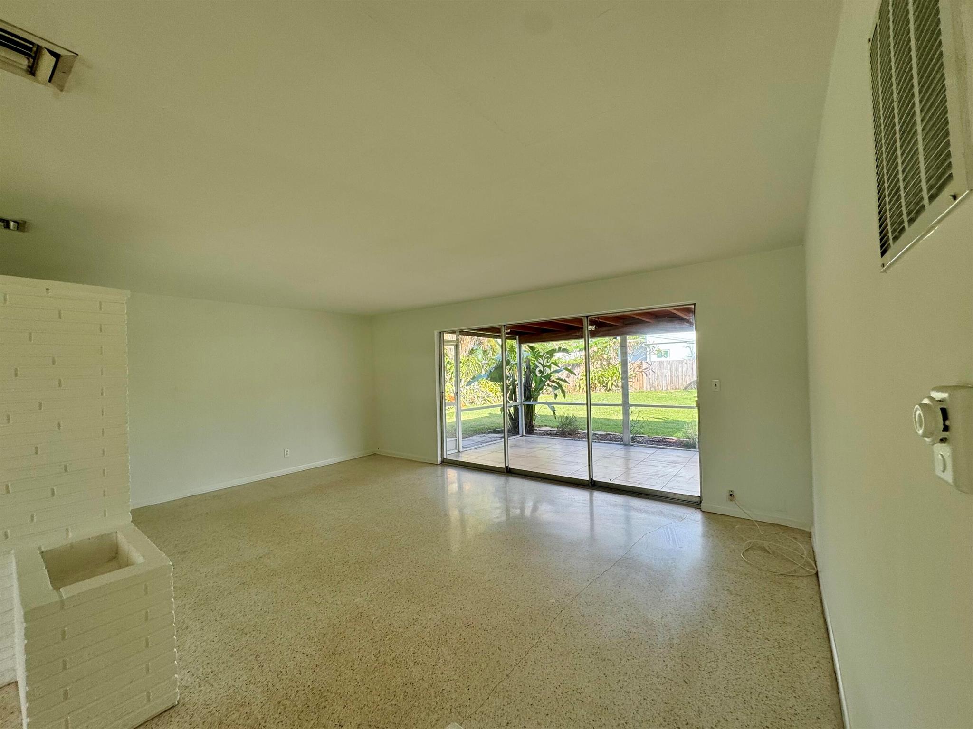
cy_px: 364
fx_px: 394
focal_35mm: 14
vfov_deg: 85.7
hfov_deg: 102.1
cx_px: 486
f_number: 2.2
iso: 40
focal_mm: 2.22
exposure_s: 1/132
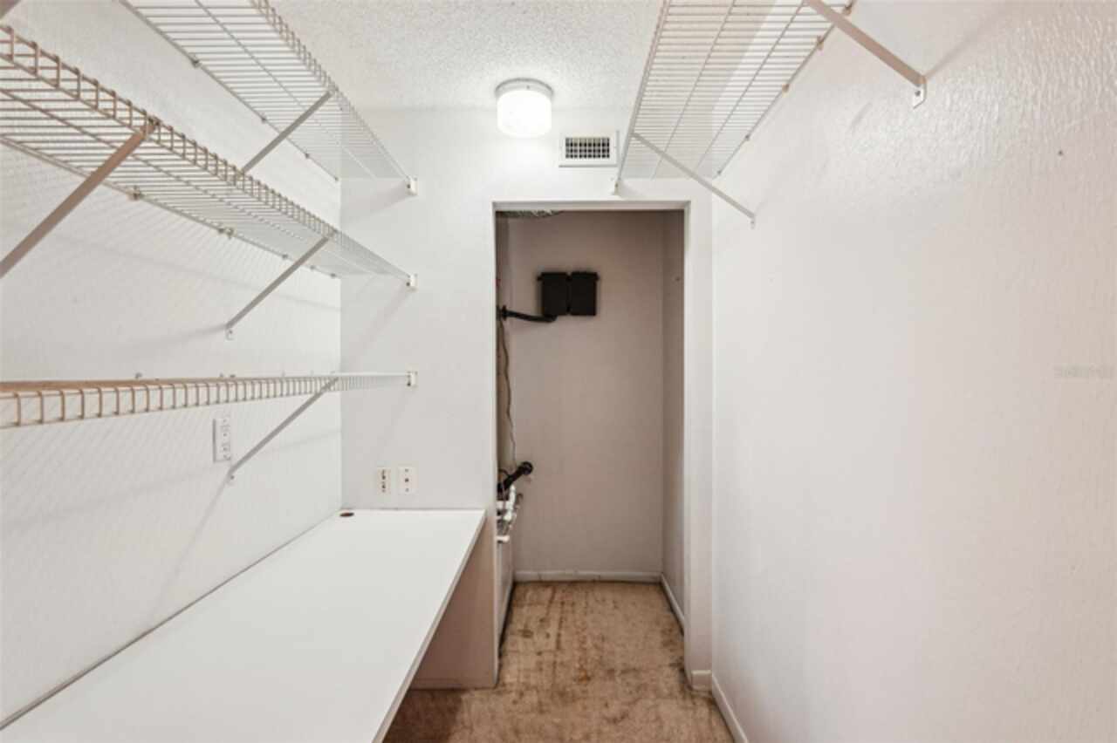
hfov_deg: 95.0
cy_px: 372
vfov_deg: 72.0
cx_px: 558
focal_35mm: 16
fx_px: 512
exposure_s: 1/8
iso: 400
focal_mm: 16.5
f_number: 8
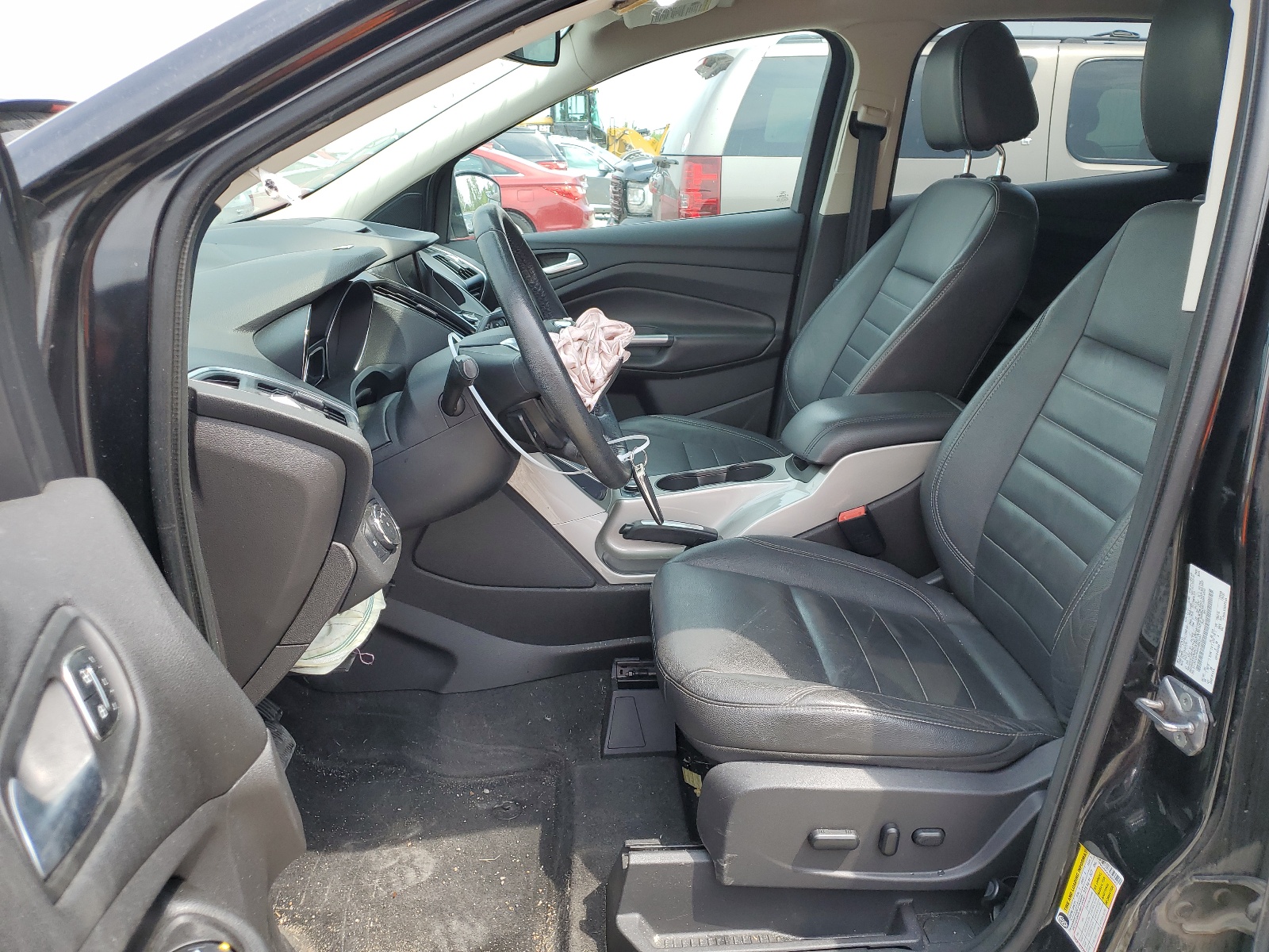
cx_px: 634
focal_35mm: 26
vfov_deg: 53.1
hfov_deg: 67.3
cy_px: 476
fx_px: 953
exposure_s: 1/667
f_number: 1.5
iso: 50
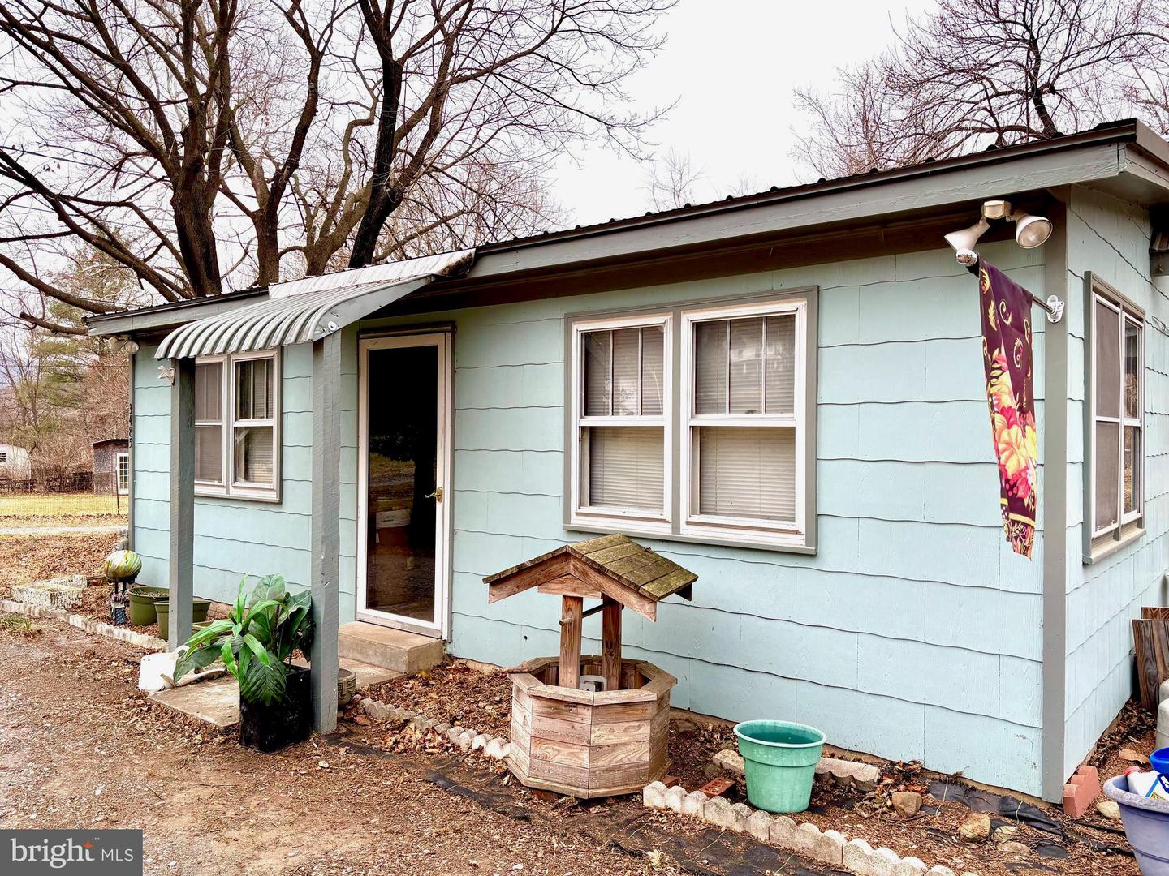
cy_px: 438
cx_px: 584
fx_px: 878
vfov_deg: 53.1
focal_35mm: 26
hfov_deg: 67.3
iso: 50
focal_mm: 5.96
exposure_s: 1/380
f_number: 1.6
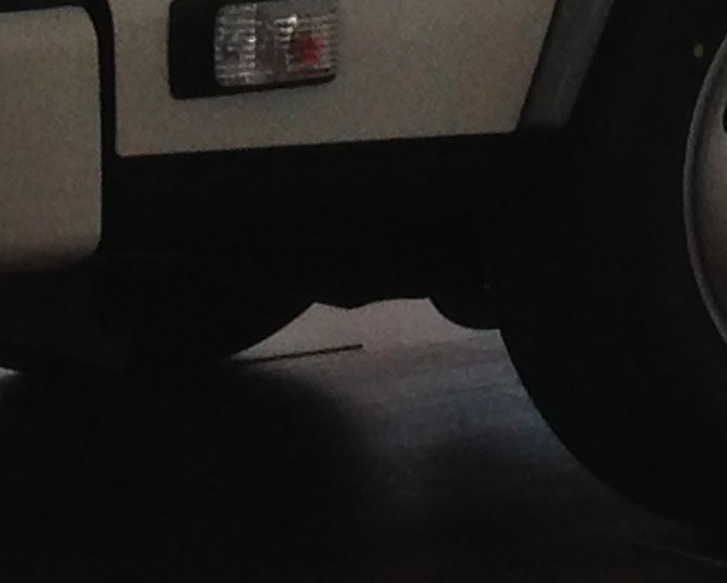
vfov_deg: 5.9
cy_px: -1014
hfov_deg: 7.5
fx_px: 5360
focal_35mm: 249
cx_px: 1290
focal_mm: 4.13
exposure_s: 1/120
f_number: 2.4
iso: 80
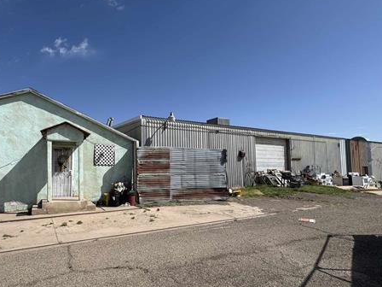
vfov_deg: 65.8
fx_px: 221
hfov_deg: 80.7
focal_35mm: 20
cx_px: 152
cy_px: 158
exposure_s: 1/3390
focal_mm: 2.22
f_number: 2.2
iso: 40
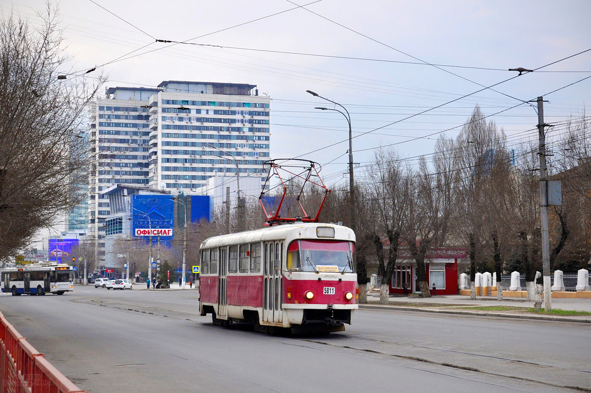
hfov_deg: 37.9
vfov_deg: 25.7
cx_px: 296
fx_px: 861
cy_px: 196
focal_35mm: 52
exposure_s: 1/400
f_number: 7.1
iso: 200
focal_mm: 35
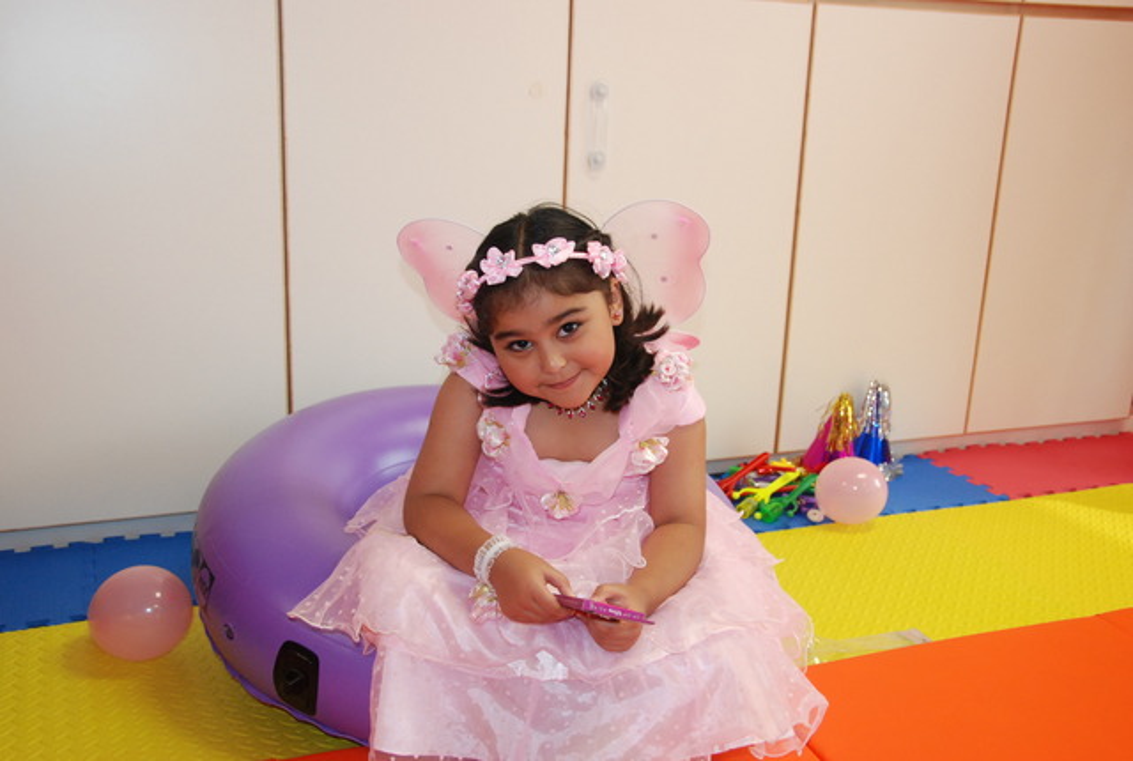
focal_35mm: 36
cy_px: 380
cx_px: 566
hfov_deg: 53.0
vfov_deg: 37.1
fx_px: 1136
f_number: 5
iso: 1000
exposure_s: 1/80
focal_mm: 24
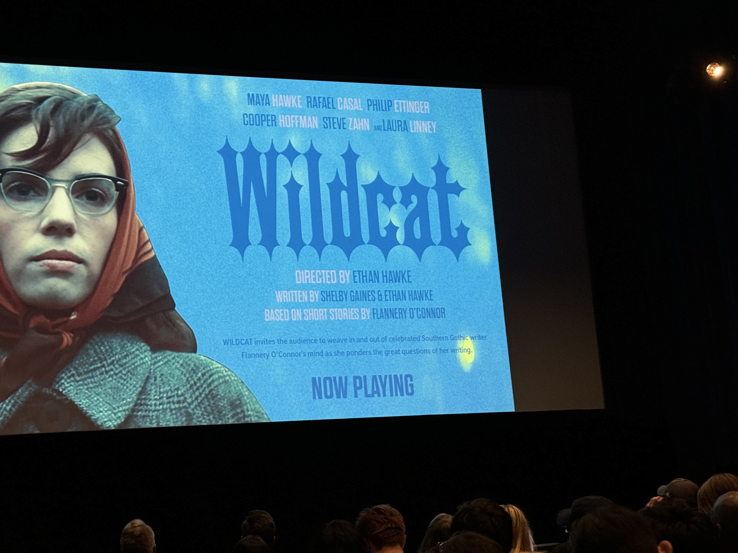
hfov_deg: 32.1
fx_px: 1279
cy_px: 239
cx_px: 306
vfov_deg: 24.4
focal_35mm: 60
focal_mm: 6.76
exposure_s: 1/40
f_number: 1.78
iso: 500
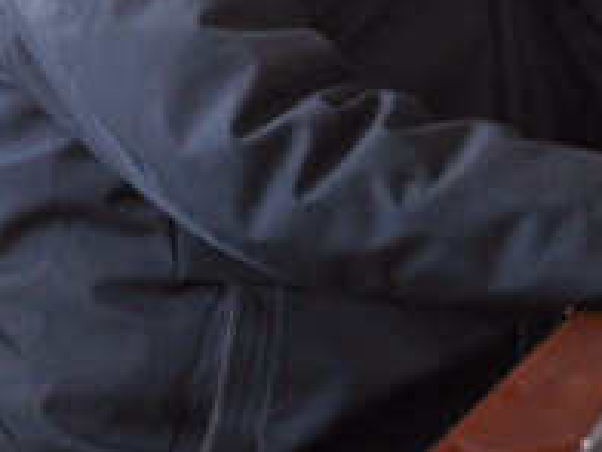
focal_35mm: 387
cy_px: -169
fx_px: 6728
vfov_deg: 3.8
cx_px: 857
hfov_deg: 5.1
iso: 200
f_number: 4.8
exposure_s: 1/80
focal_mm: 45
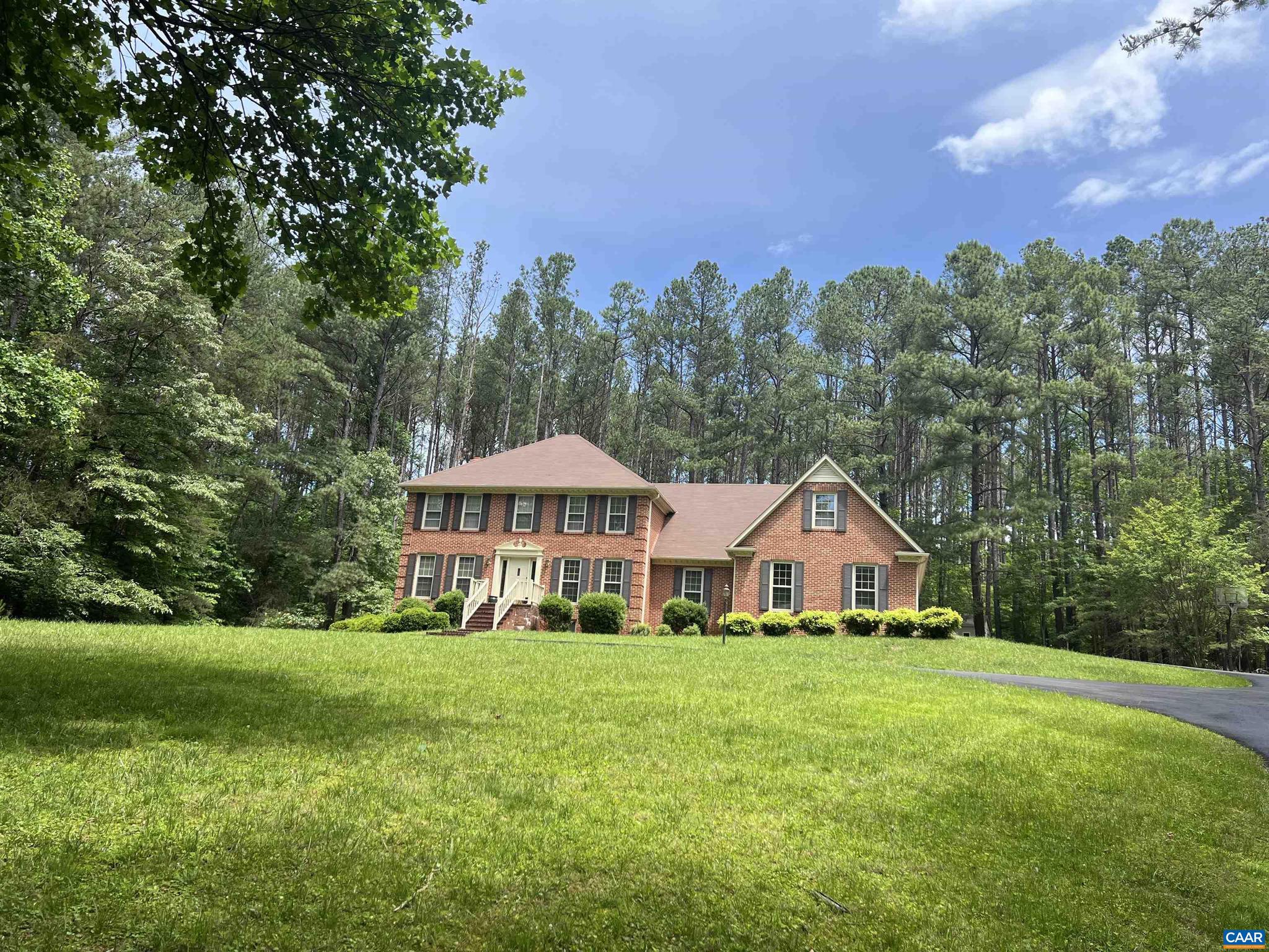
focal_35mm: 26
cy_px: 476
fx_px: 953
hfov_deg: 67.3
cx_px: 634
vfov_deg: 53.1
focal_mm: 5.7
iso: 50
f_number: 1.5
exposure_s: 1/1972
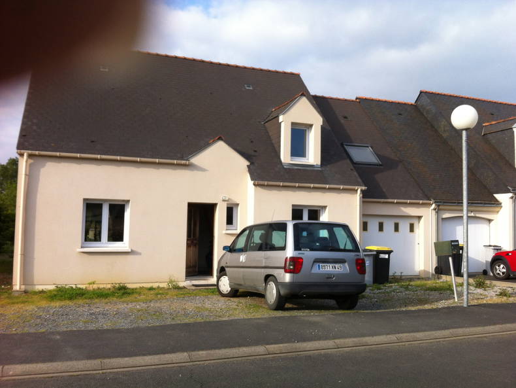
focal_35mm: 35
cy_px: 194
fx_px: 522
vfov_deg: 40.7
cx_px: 258
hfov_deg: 52.6
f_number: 2.8
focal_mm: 3.85
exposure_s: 1/718
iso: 80
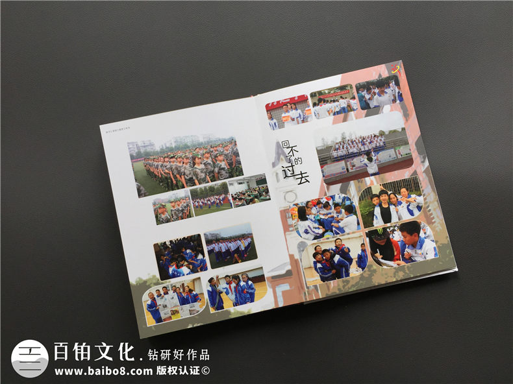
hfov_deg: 61.7
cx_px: 256
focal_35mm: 29
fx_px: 430
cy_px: 192
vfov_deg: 48.2
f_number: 2.2
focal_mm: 4.15
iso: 32
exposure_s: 1/190
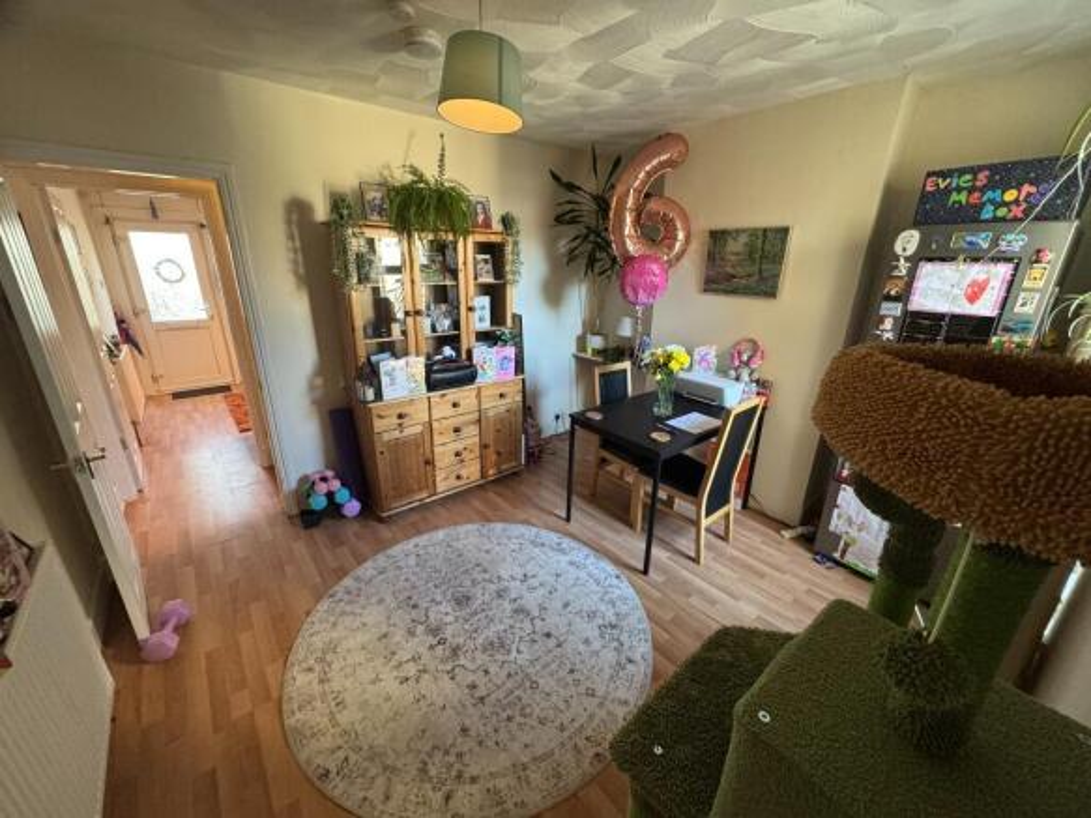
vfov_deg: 85.7
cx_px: 546
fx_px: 441
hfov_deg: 102.1
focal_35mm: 14
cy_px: 409
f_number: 2.2
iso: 500
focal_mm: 2.22
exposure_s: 1/50
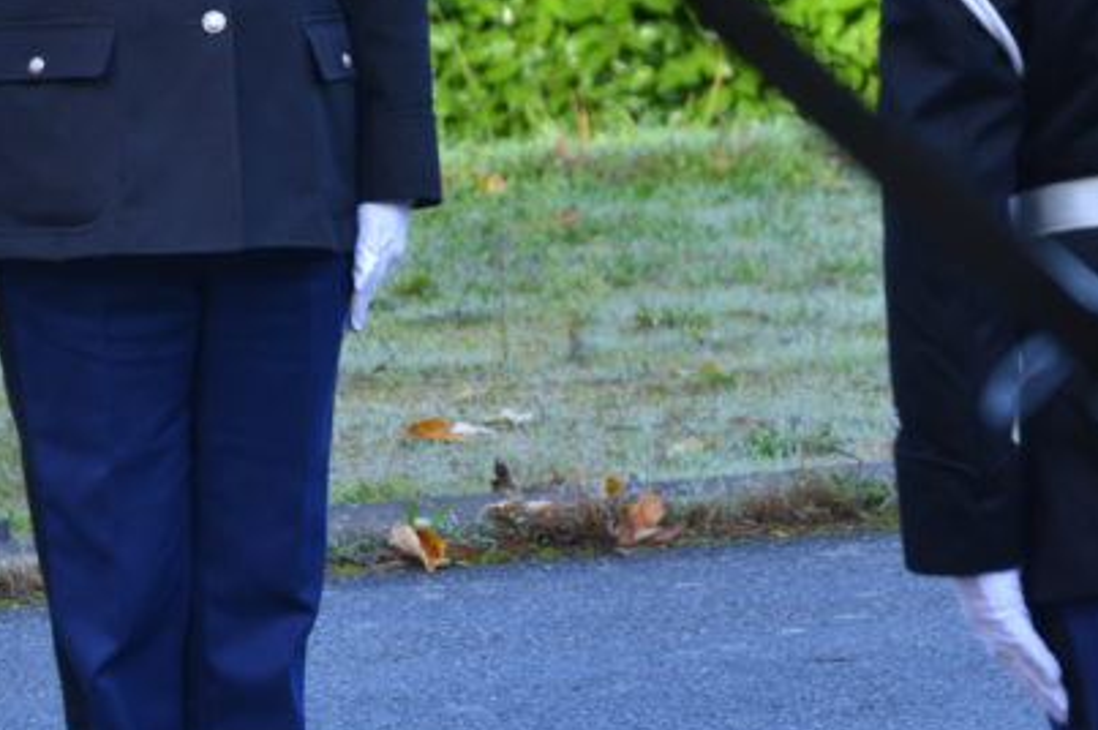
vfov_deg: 5.0
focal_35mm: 274
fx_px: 8346
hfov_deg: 7.5
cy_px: 180
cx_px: 458
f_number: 5.6
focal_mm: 105
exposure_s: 1/125
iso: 250
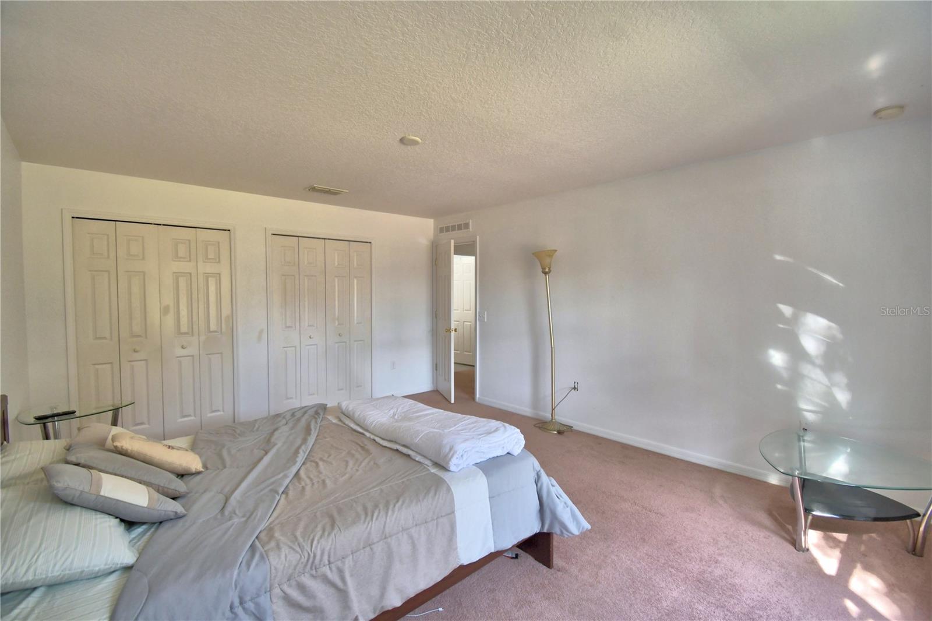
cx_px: 466
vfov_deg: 77.3
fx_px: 388
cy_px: 310
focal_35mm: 15
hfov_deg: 100.4
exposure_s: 1/40
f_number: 4.5
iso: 400
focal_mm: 10
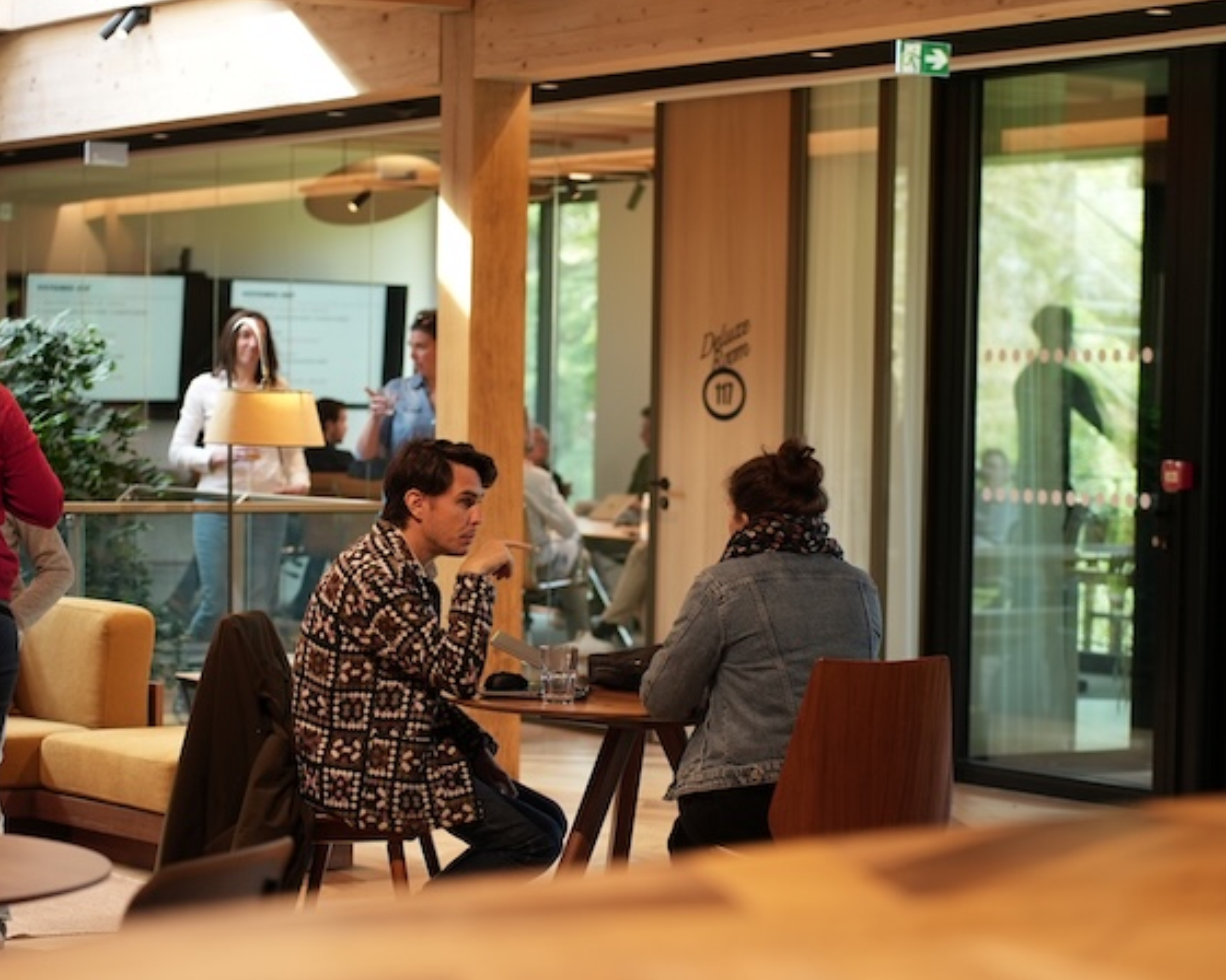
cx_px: 716
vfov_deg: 16.0
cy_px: 527
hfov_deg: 19.9
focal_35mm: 96
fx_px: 3483
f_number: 2.8
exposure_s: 1/160
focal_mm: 75
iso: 640
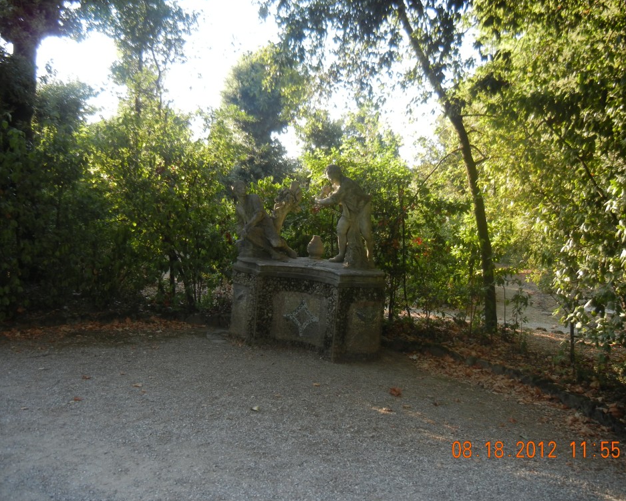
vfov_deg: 45.8
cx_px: 320
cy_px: 246
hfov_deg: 55.6
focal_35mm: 32
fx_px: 593
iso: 160
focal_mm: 5.4
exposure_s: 1/104
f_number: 3.5
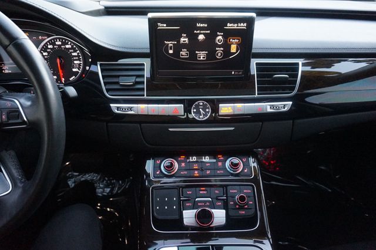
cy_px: 125
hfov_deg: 73.8
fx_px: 251
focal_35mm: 24
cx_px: 188
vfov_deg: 53.1
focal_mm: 16
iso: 3200
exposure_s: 1/100
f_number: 3.5
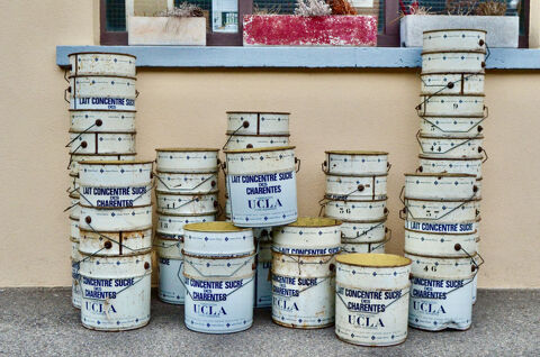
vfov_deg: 28.0
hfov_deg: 41.2
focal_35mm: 48
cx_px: 270
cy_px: 178
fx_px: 719
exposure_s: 1/400
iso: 1250
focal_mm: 32
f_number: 10
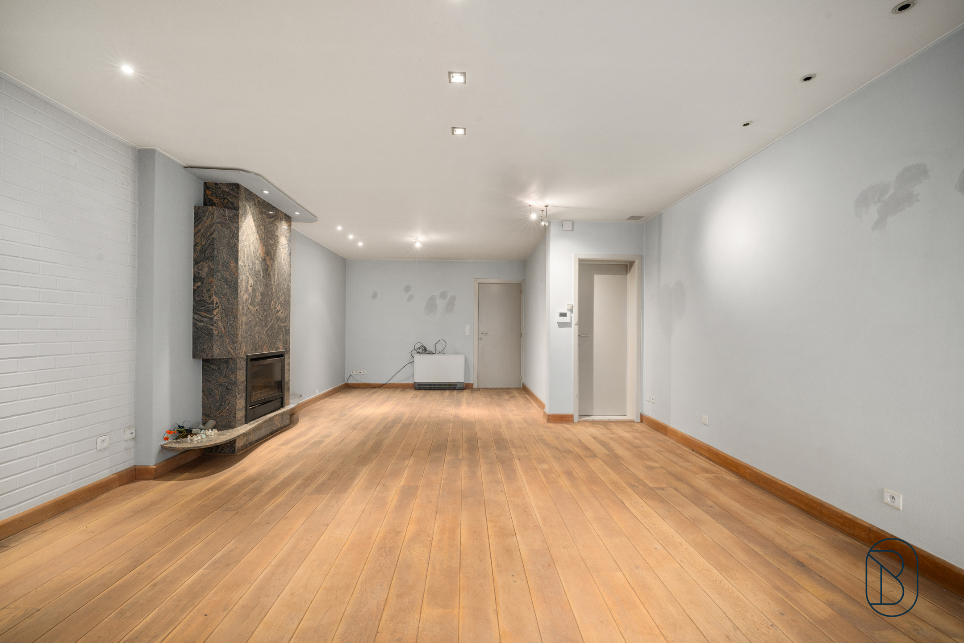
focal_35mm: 14
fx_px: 375
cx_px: 482
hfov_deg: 104.2
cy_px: 322
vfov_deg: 81.2
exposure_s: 1/8
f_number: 11
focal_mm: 14
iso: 250
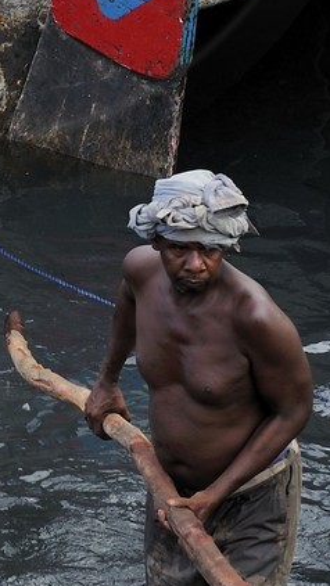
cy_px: -238
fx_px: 4308
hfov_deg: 4.4
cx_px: -47
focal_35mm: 277
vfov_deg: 7.7
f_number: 5.6
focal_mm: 70
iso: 200
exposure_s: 1/160
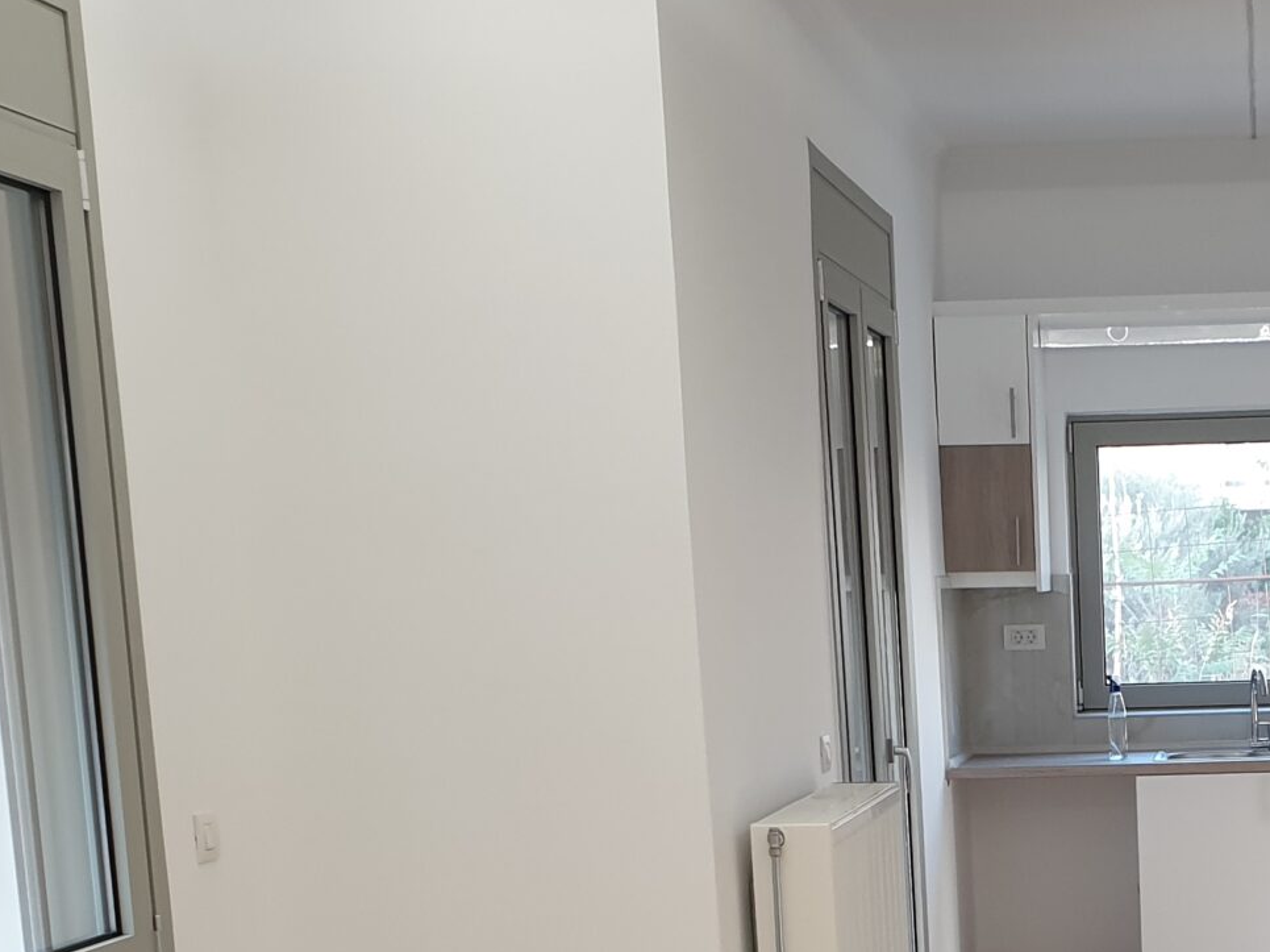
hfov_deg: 26.9
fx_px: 2531
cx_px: 1209
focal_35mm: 69
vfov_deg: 20.3
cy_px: 1063
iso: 100
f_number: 2.4
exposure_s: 1/50
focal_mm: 4.3
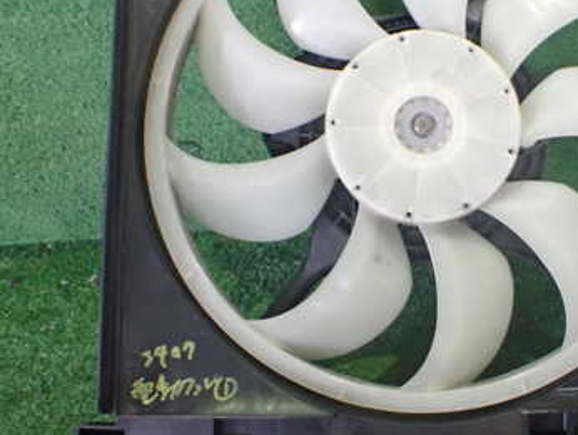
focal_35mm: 52
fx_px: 869
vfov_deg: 27.9
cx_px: 421
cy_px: 147
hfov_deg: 36.1
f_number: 2.3
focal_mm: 5.4
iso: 800
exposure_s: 1/60
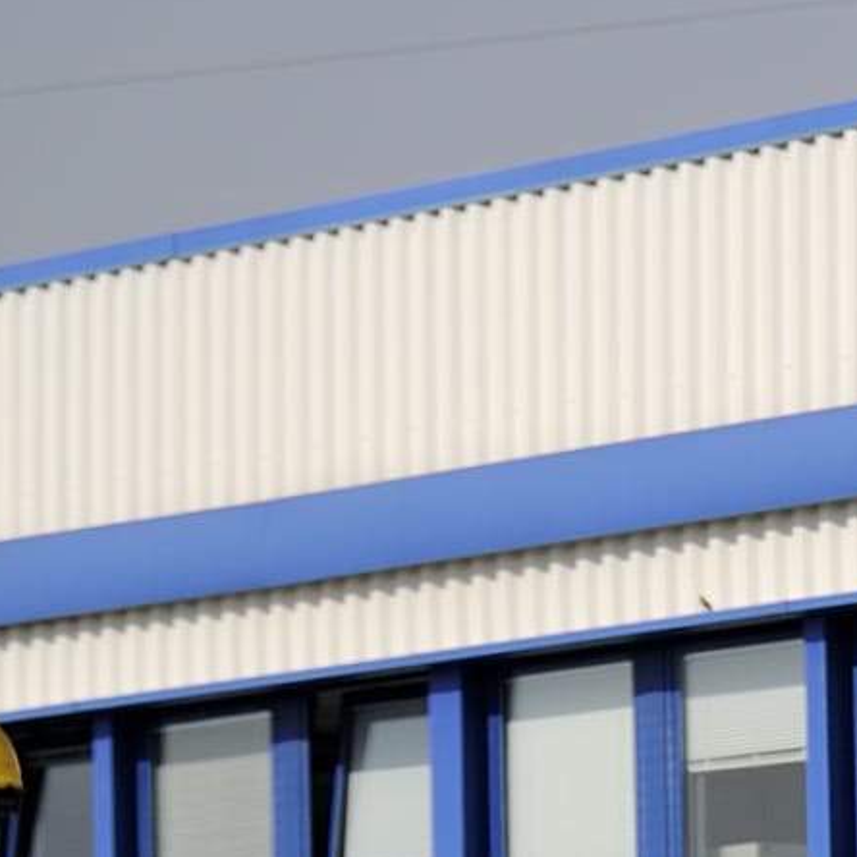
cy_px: 1098
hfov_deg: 3.8
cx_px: 1320
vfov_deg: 3.8
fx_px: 12716
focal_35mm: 454
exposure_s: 1/8000
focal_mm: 95
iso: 200
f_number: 2.8
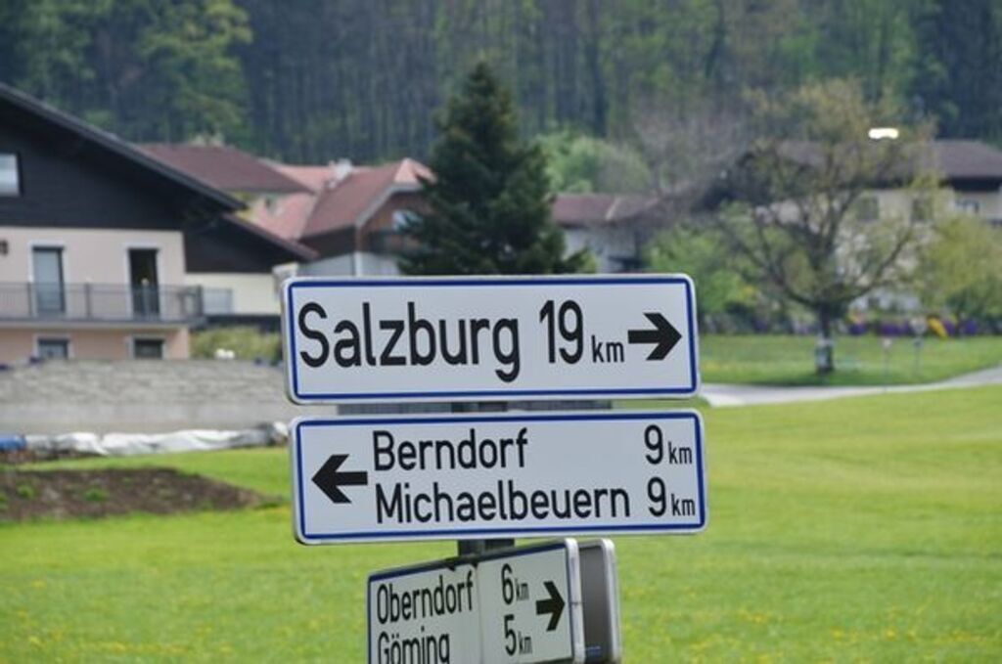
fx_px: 7710
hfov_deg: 7.4
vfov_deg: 4.9
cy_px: 332
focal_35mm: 278
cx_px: 501
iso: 200
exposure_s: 1/250
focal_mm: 185
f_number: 10
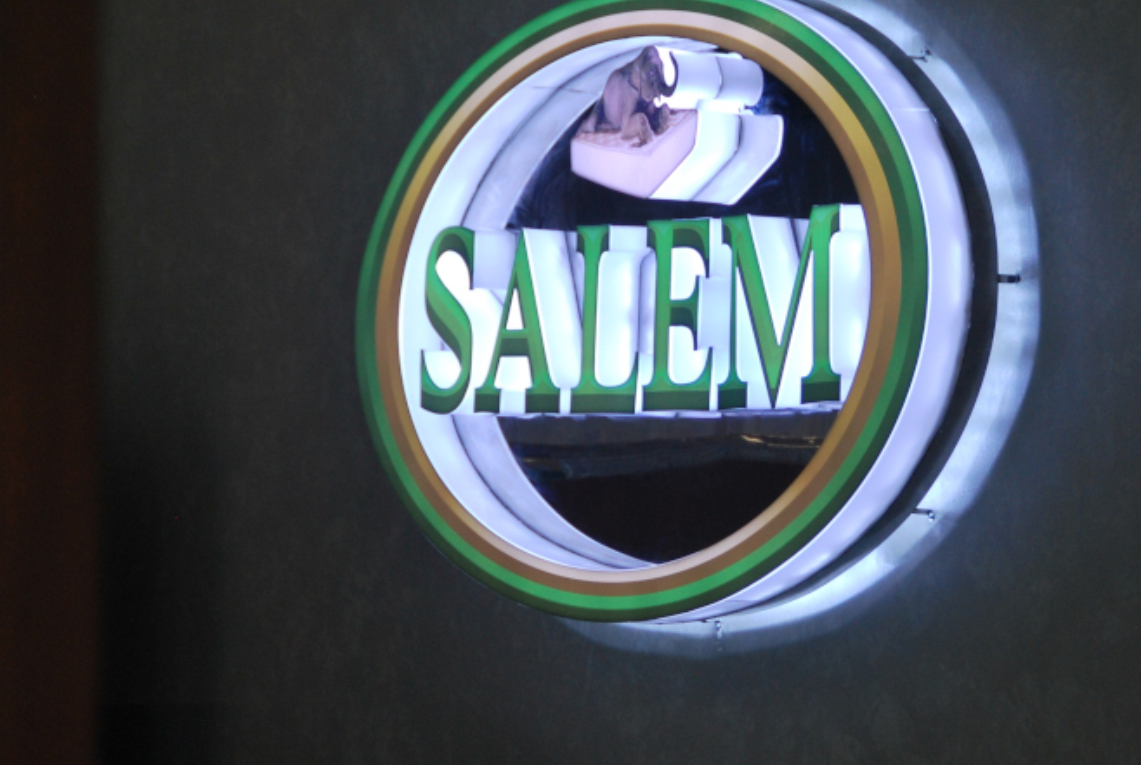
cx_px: 701
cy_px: 329
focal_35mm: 234
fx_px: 7422
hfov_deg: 8.8
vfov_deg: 5.9
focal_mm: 95
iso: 360
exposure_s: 1/125
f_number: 5.3
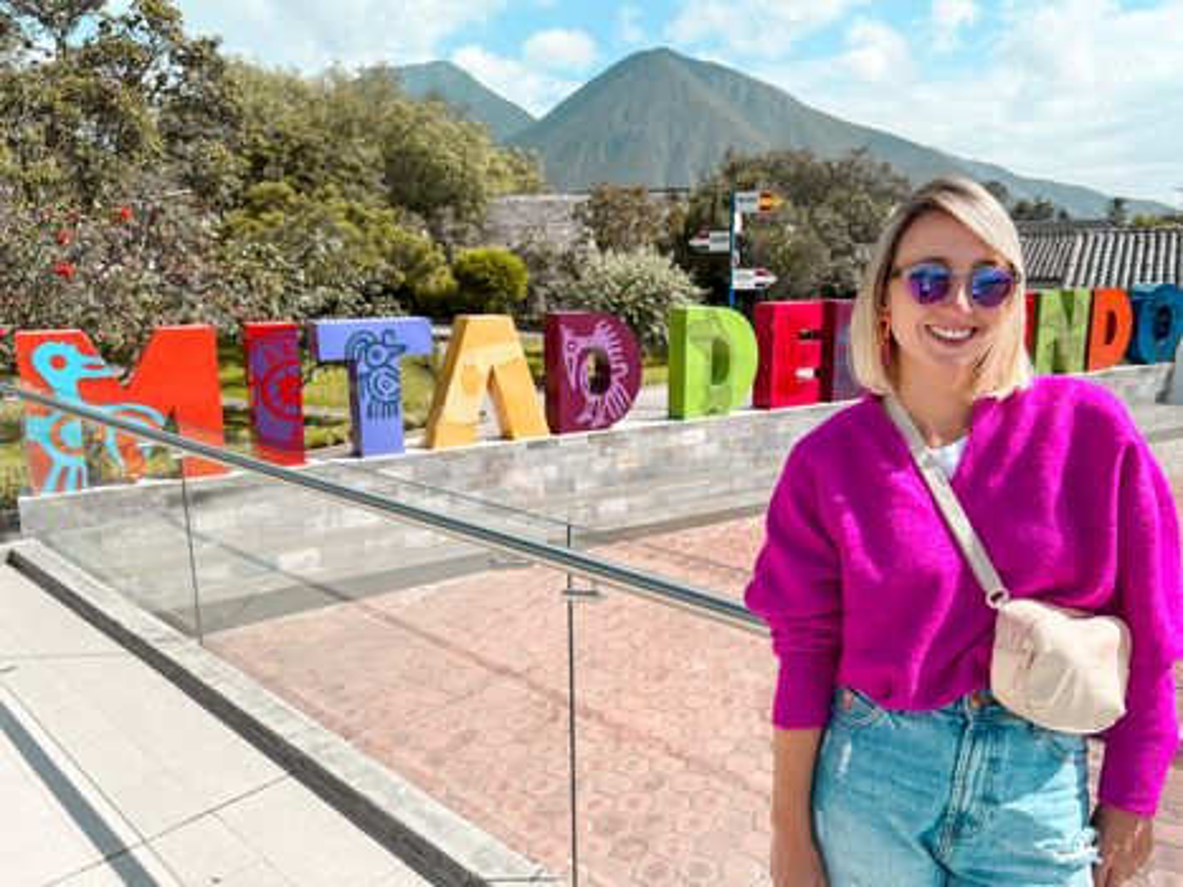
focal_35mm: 26
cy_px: 444
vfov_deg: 53.0
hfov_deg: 67.3
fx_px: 888
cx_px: 592
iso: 50
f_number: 1.5
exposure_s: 1/3800
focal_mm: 5.7
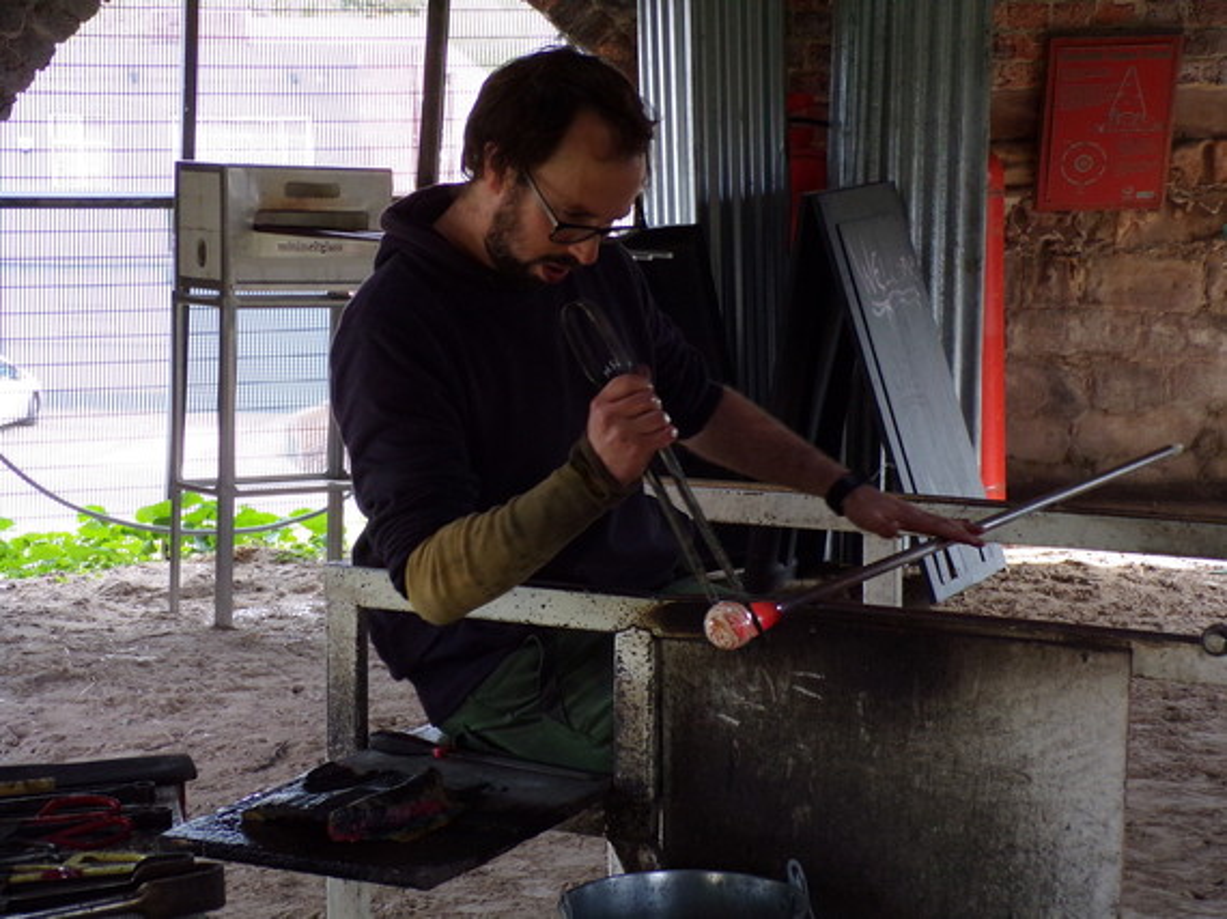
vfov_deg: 17.2
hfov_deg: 22.8
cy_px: 460
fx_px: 3047
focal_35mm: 86
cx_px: 614
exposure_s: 1/50
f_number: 4
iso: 234
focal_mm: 15.4
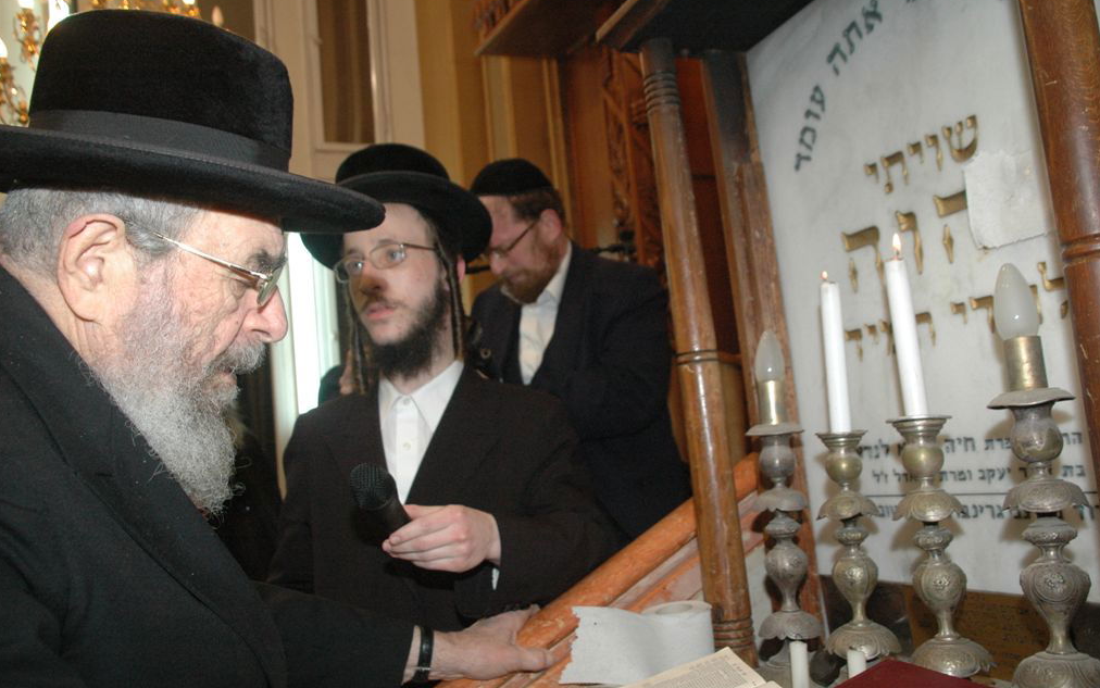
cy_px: 354
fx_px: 1019
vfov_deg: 37.3
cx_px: 550
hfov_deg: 56.7
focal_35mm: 34
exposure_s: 1/125
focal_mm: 22
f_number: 5.6
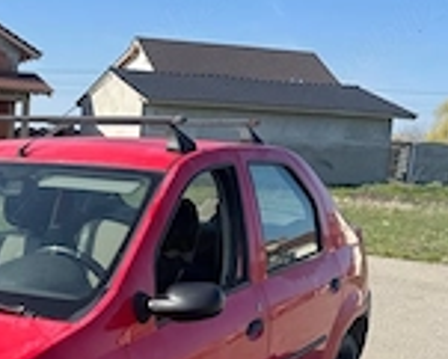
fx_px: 823
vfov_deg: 24.3
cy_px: 282
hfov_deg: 28.8
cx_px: 18
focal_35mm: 62
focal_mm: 6.86
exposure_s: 1/2967
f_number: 1.78
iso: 80
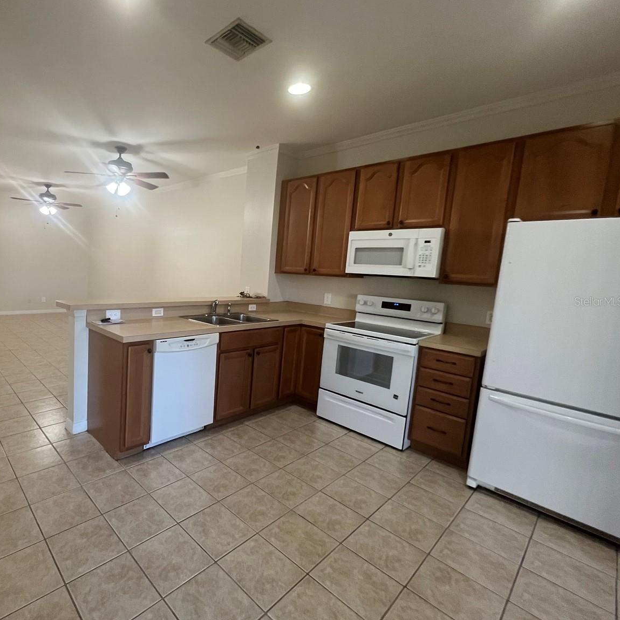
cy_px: 301
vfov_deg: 87.4
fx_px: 324
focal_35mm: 16
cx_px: 194
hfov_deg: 83.6
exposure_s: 1/120
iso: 250
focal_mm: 1.57
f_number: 1.8
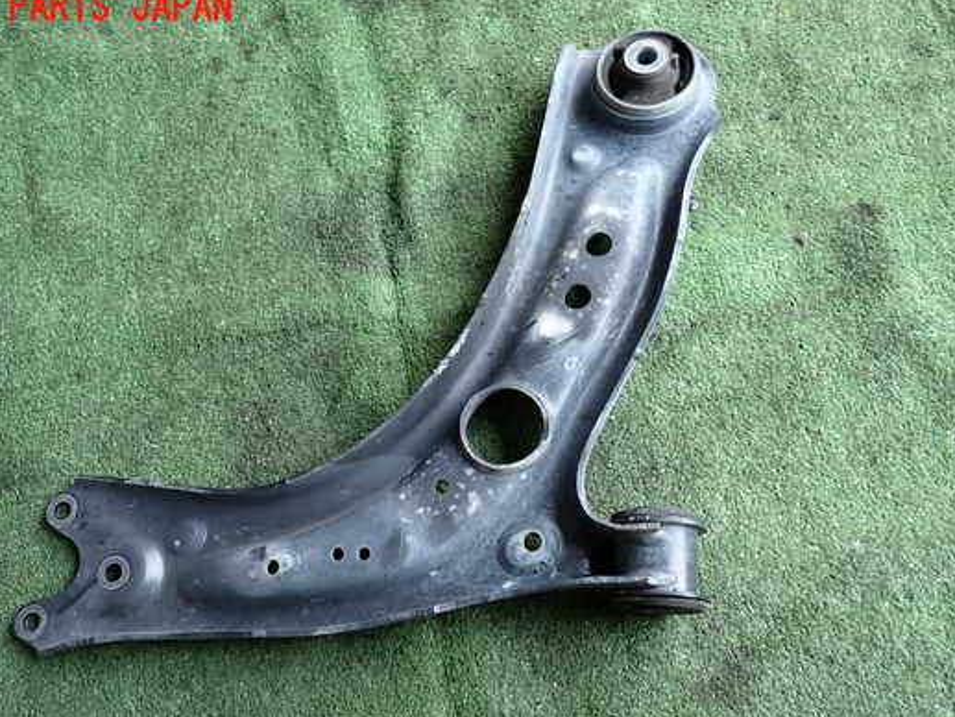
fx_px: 800
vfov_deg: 48.1
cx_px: 451
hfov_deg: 61.6
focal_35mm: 29
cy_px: 401
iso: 100
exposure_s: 1/125
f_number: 2
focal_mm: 4.5
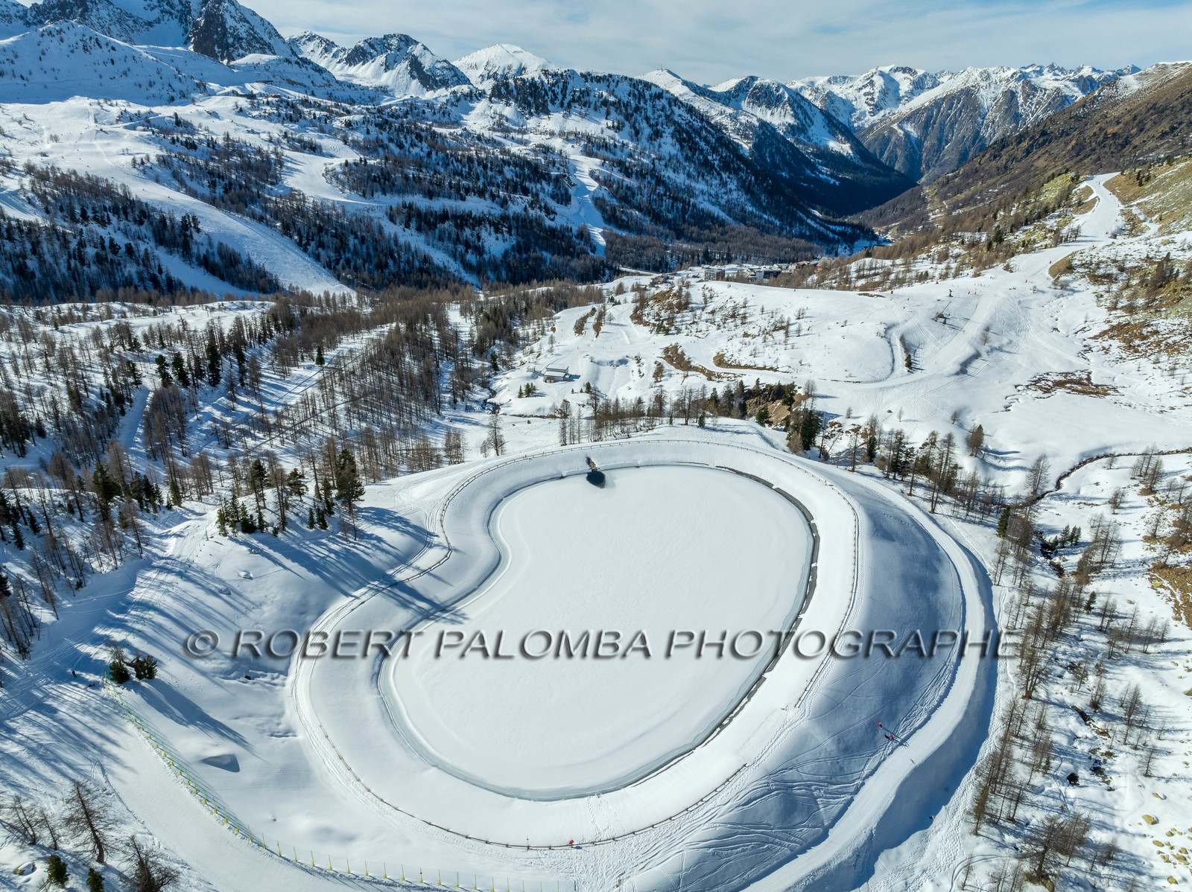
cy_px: 446
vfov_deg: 56.8
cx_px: 596
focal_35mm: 24
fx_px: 826
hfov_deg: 71.6
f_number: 11
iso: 100
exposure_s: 1/320
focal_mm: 12.3
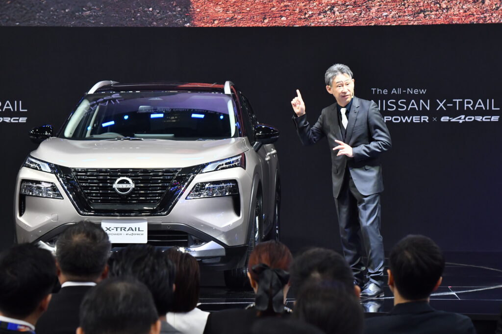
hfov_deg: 17.5
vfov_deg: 11.7
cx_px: 251
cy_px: 167
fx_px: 1631
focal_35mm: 117
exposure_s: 1/160
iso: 1250
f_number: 5.6
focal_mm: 78
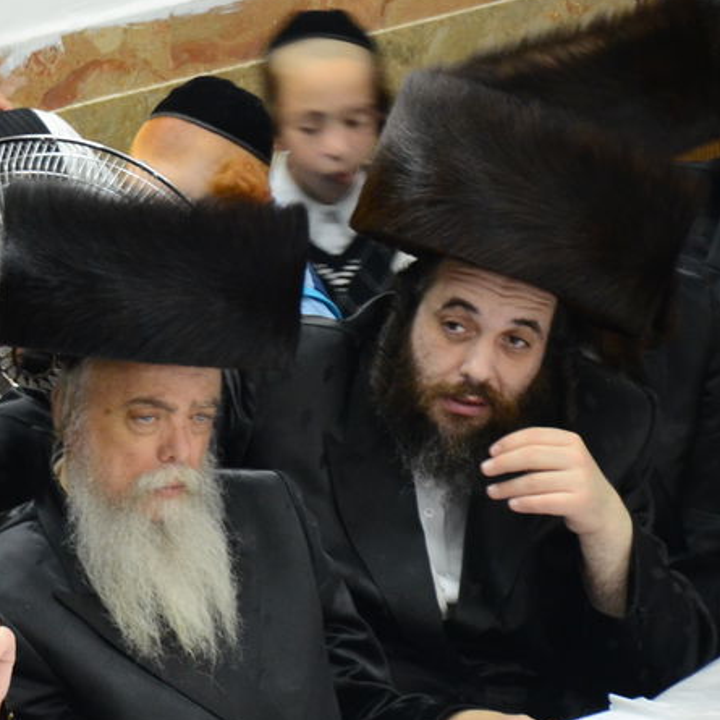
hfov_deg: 4.1
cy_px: 533
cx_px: -372
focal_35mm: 420
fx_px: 9891
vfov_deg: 4.2
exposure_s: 1/25
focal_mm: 105
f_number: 5.6
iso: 1250
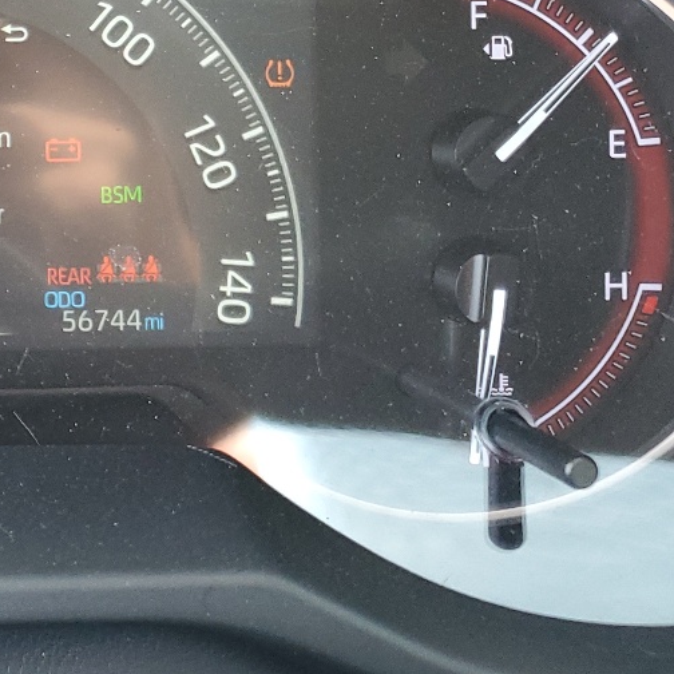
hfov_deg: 21.4
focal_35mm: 73
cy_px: 67
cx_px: -202
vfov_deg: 23.1
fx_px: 1608
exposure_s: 1/60.2
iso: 106
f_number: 1.5
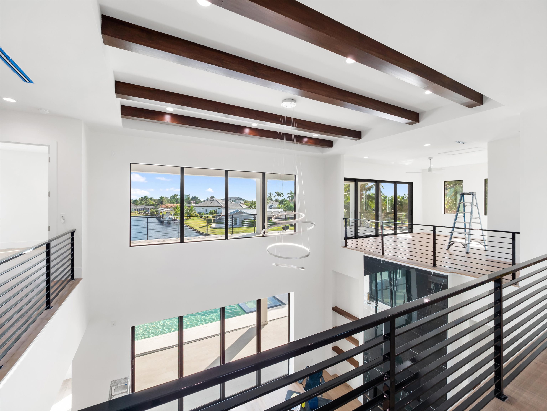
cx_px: 274
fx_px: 221
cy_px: 206
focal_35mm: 14
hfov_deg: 102.1
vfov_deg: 85.7
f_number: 7.1
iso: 200
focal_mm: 7
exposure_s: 1/25
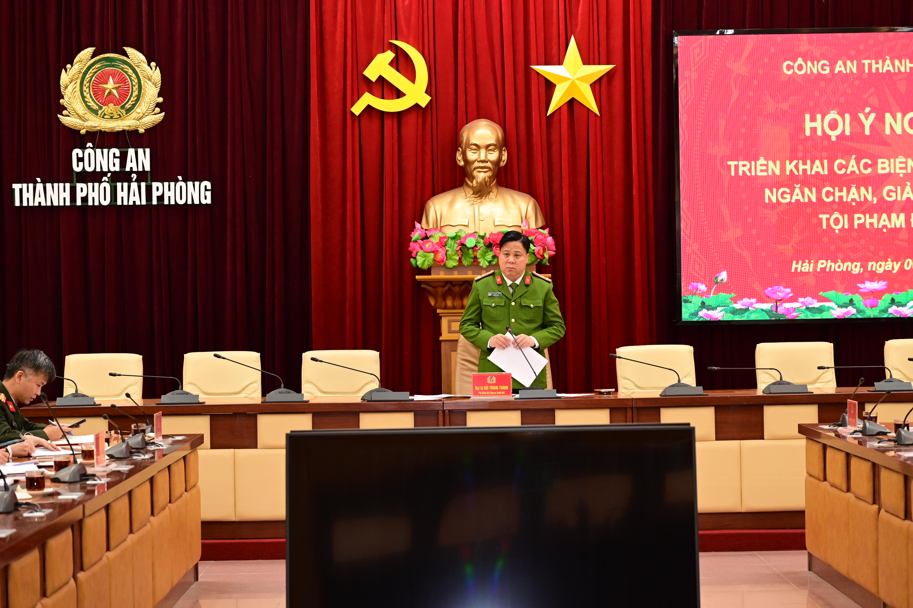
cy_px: 304
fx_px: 2029
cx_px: 456
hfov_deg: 25.4
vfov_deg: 17.1
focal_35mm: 80
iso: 2000
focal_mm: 80
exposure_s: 1/160
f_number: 4.5
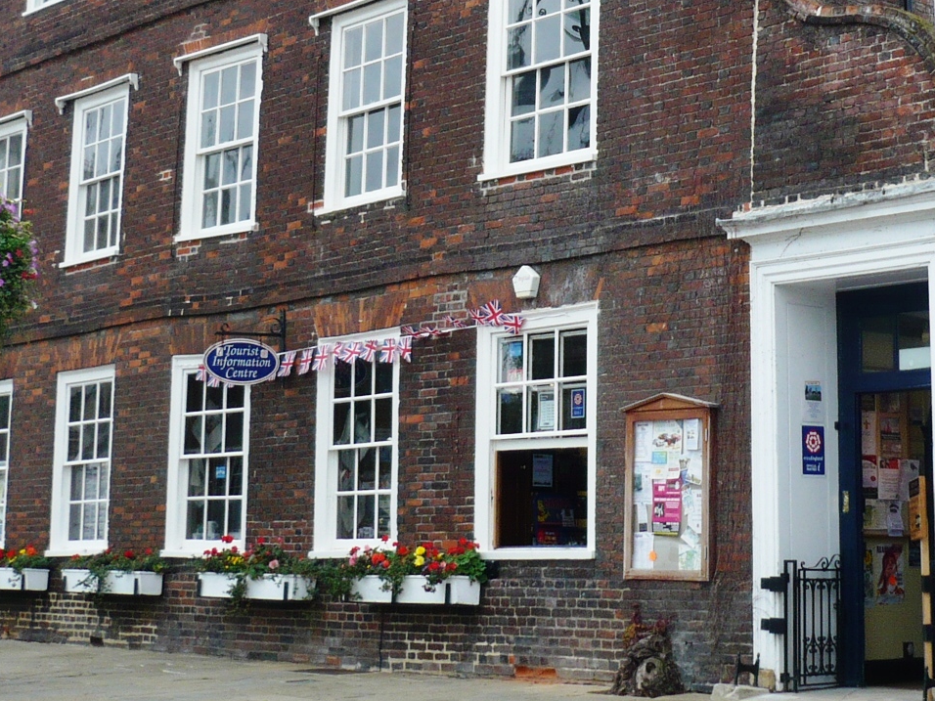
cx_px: 654
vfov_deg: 19.4
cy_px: 108
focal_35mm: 75
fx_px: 2026
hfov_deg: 25.8
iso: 100
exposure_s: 1/320
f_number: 2.8
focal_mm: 5.8
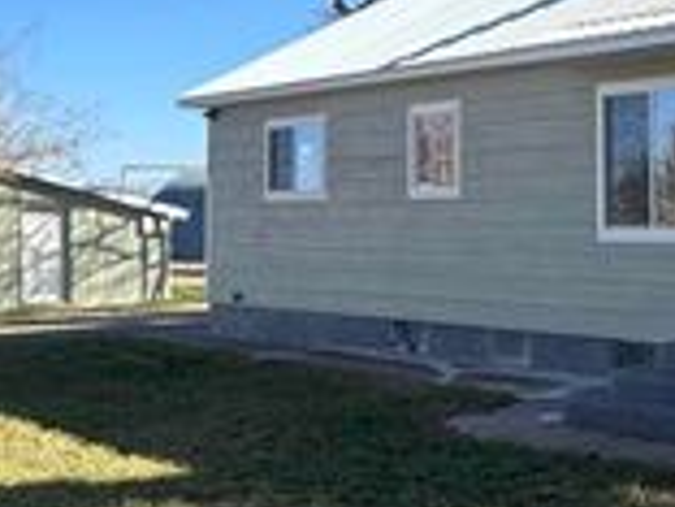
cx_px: 662
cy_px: 141
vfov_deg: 19.0
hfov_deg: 24.3
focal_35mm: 77
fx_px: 1501
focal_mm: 6.86
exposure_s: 1/2660
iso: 80
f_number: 1.78
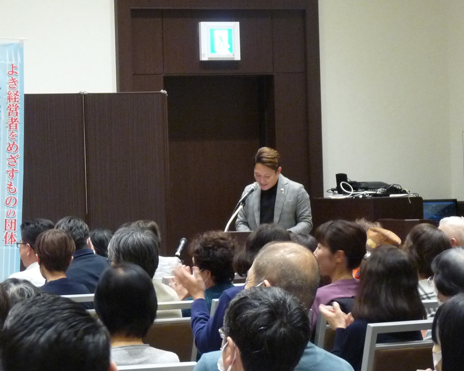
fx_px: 2403
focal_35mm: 175
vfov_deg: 8.8
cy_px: 185
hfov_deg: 11.0
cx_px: 232
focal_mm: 16.7
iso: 400
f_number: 3.4
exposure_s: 1/20
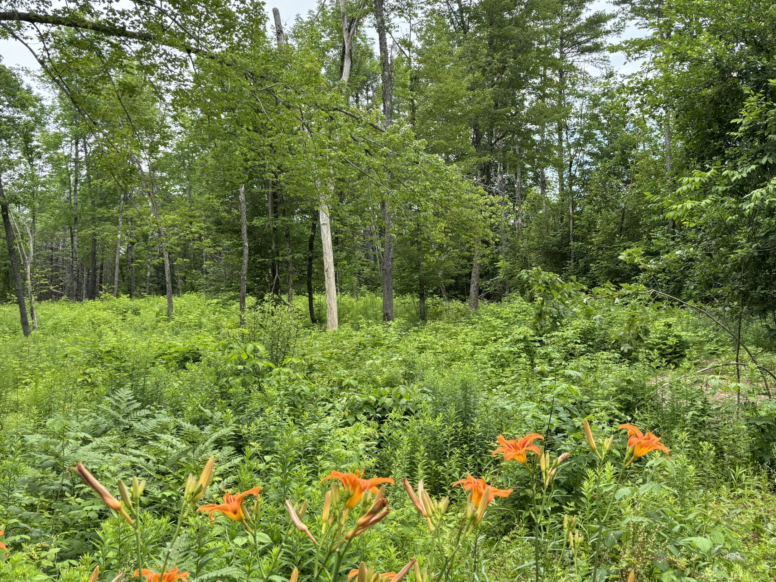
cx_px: 476
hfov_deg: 50.9
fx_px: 807
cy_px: 223
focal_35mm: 36
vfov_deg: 39.4
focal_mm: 5.96
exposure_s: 1/634
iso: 50
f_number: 1.6
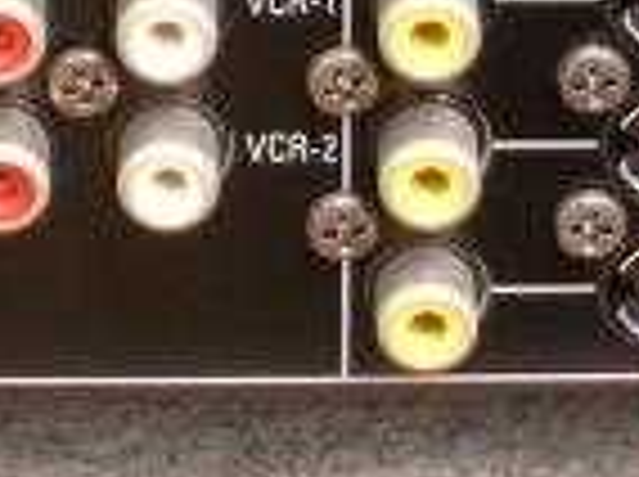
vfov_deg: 2.9
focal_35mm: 515
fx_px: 9491
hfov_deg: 3.9
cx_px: 342
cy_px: -482
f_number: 5.1
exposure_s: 1/3.33
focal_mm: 23.7
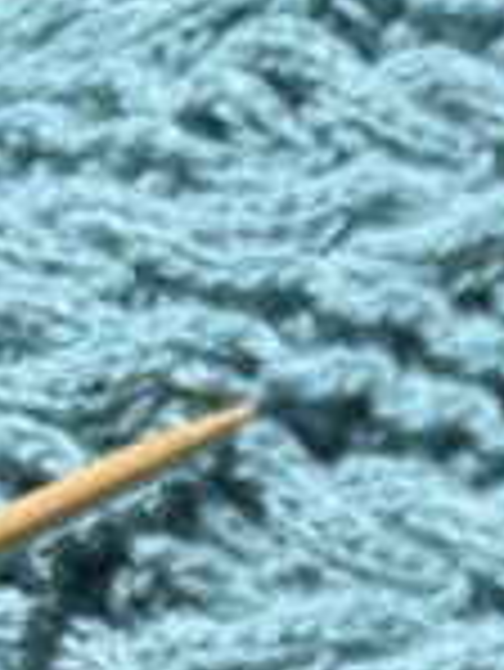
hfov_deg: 14.8
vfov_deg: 17.7
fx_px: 1803
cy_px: 1140
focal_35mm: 93
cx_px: 747
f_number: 1.5
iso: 50
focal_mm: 5.7
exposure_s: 1/6993
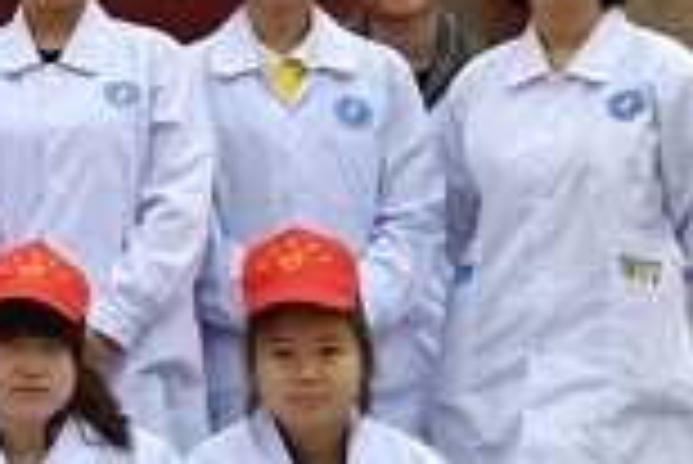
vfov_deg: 8.3
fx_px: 3198
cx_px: -670
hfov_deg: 11.2
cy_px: 99
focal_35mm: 166
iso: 160
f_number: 3.5
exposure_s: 1/2000
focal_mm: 32
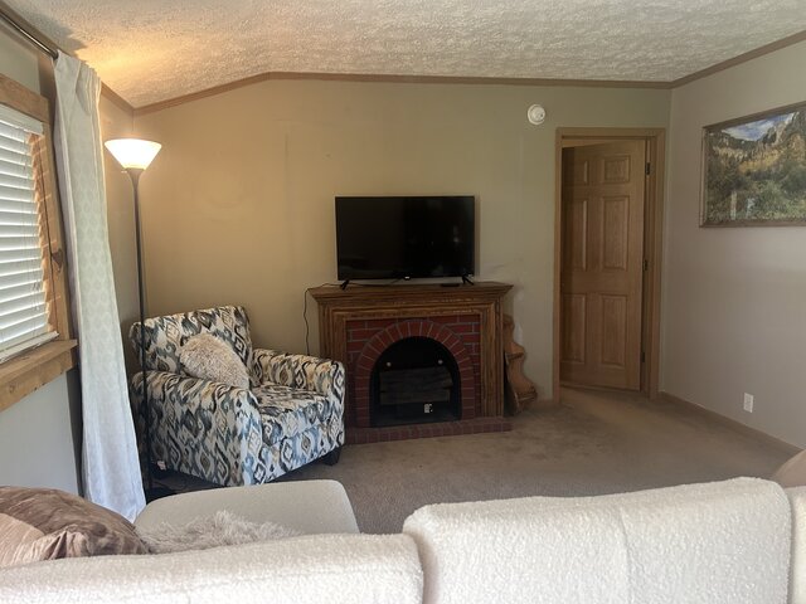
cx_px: 403
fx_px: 605
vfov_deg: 53.1
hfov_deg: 67.3
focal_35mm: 26
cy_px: 302
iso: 200
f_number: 1.5
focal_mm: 5.7
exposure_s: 1/60
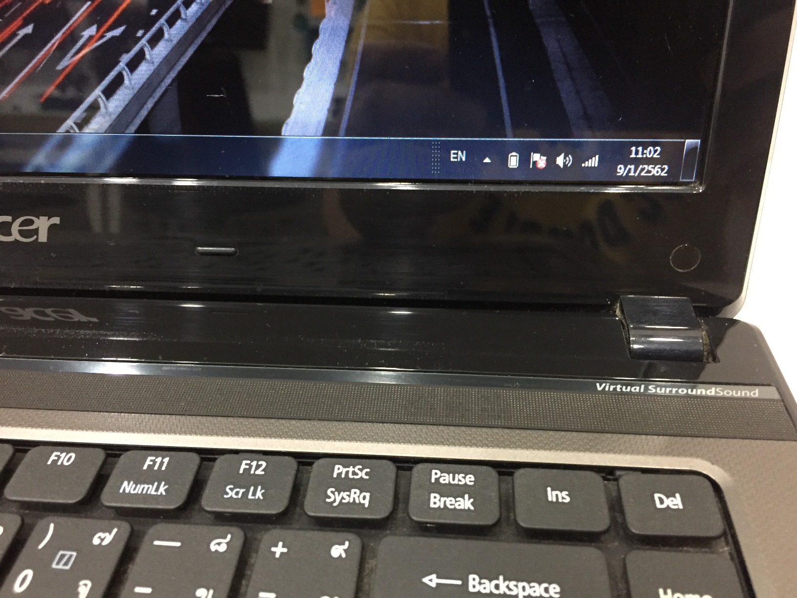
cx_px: 398
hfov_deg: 61.7
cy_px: 299
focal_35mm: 29
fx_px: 668
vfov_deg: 48.2
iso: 250
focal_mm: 4.15
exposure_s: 1/17
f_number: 2.2
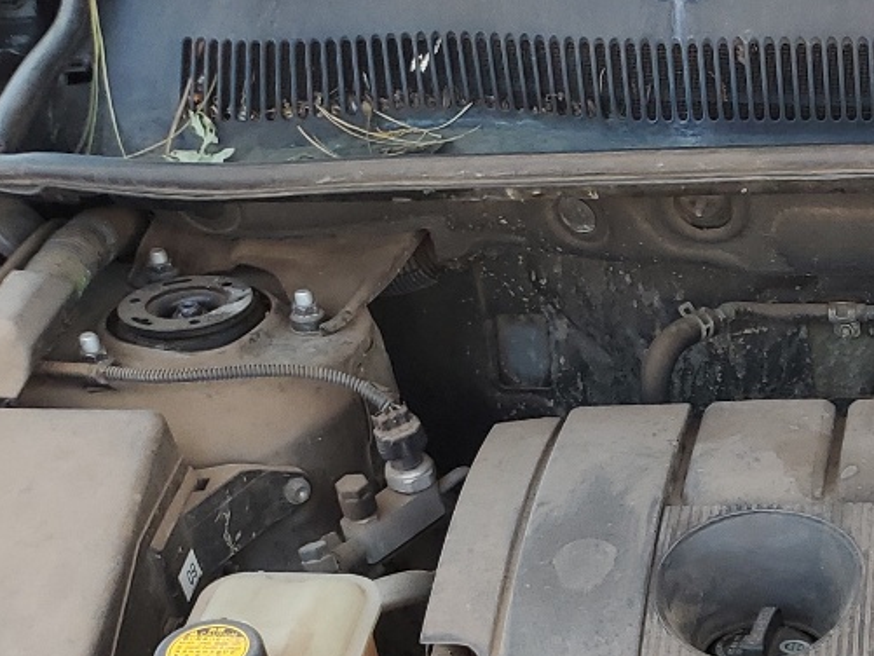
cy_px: 862
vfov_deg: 16.7
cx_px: 1167
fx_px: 2096
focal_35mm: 83
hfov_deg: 21.1
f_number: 1.5
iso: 50
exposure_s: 1/270
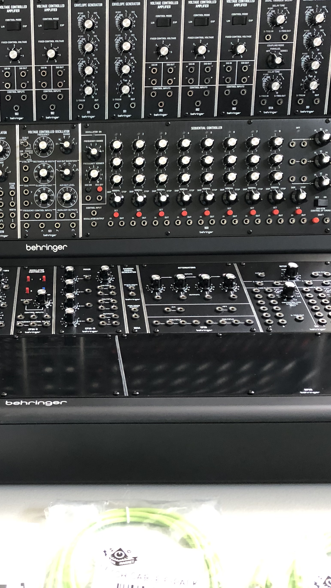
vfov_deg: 45.5
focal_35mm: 45
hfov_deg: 26.0
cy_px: 292
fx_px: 702
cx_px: 61
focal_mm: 3.99
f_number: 1.8
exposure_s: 1/11
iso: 100
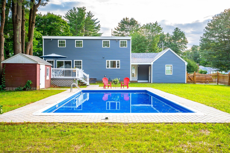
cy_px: 76
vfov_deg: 38.9
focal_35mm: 34
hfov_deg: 55.8
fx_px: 217
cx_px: 115
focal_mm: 34
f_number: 9
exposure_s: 1/30
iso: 100
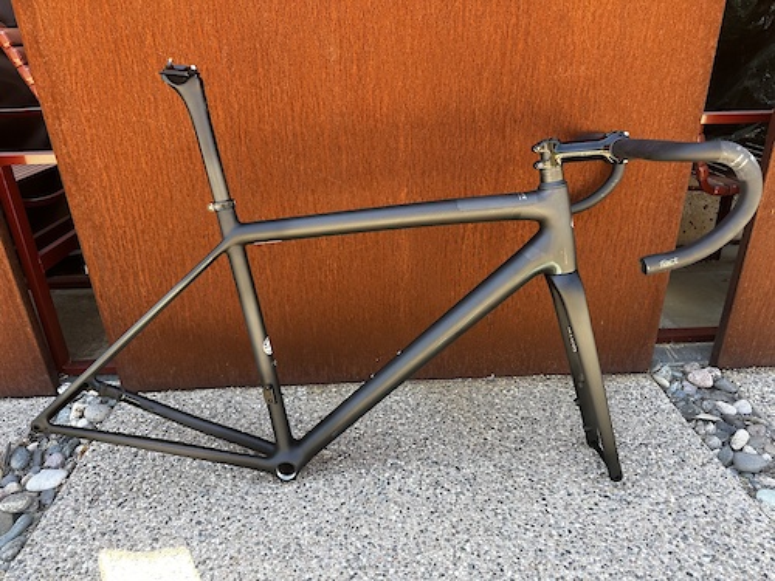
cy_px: 290
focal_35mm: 24
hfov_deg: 71.6
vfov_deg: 56.8
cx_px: 388
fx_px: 537
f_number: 1.78
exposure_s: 1/235
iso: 64
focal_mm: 6.86
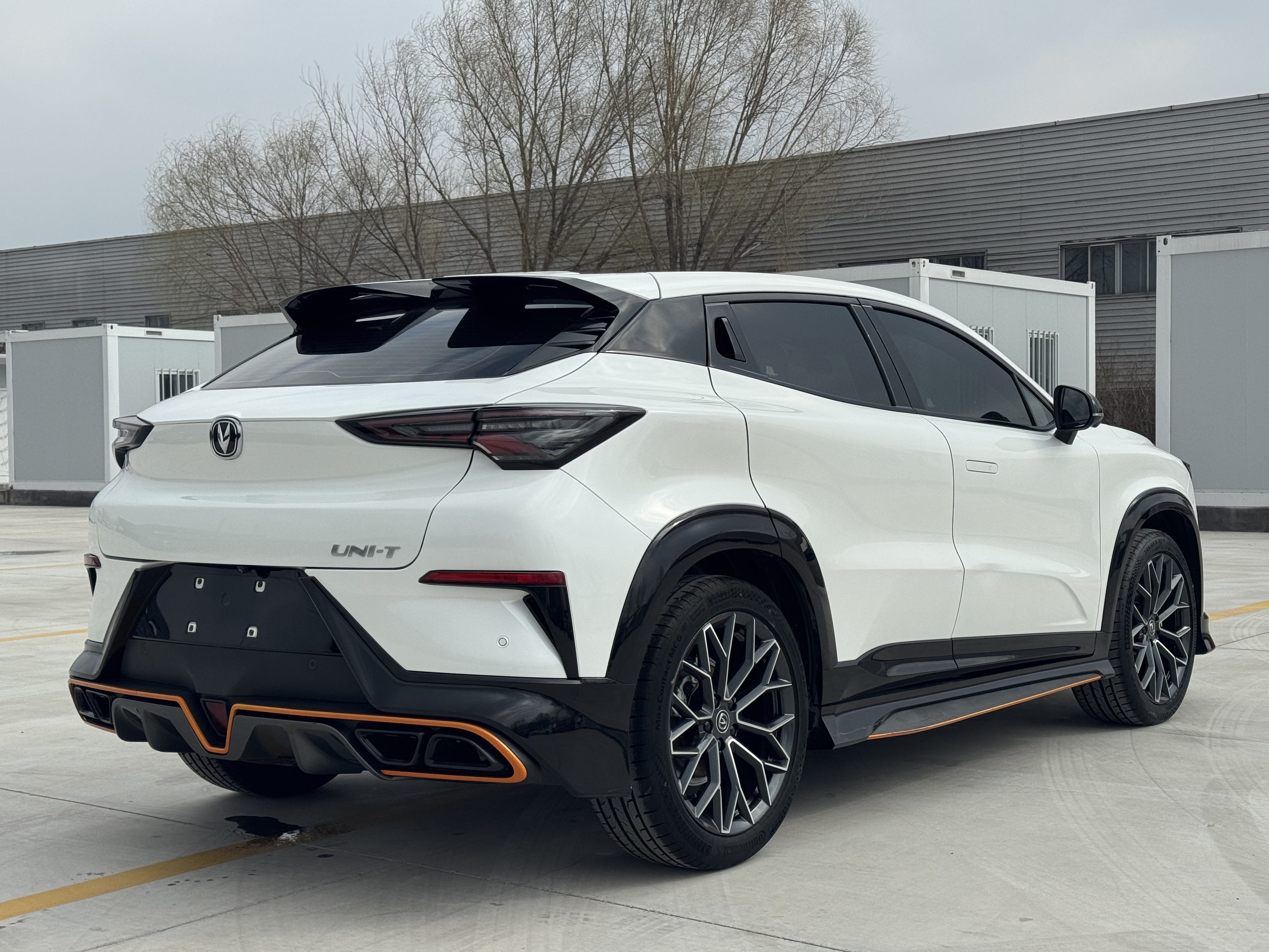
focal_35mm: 48
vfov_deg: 30.3
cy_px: 476
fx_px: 1760
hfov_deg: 39.7
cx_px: 634
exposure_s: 1/6410
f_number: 1.78
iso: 64
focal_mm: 6.76
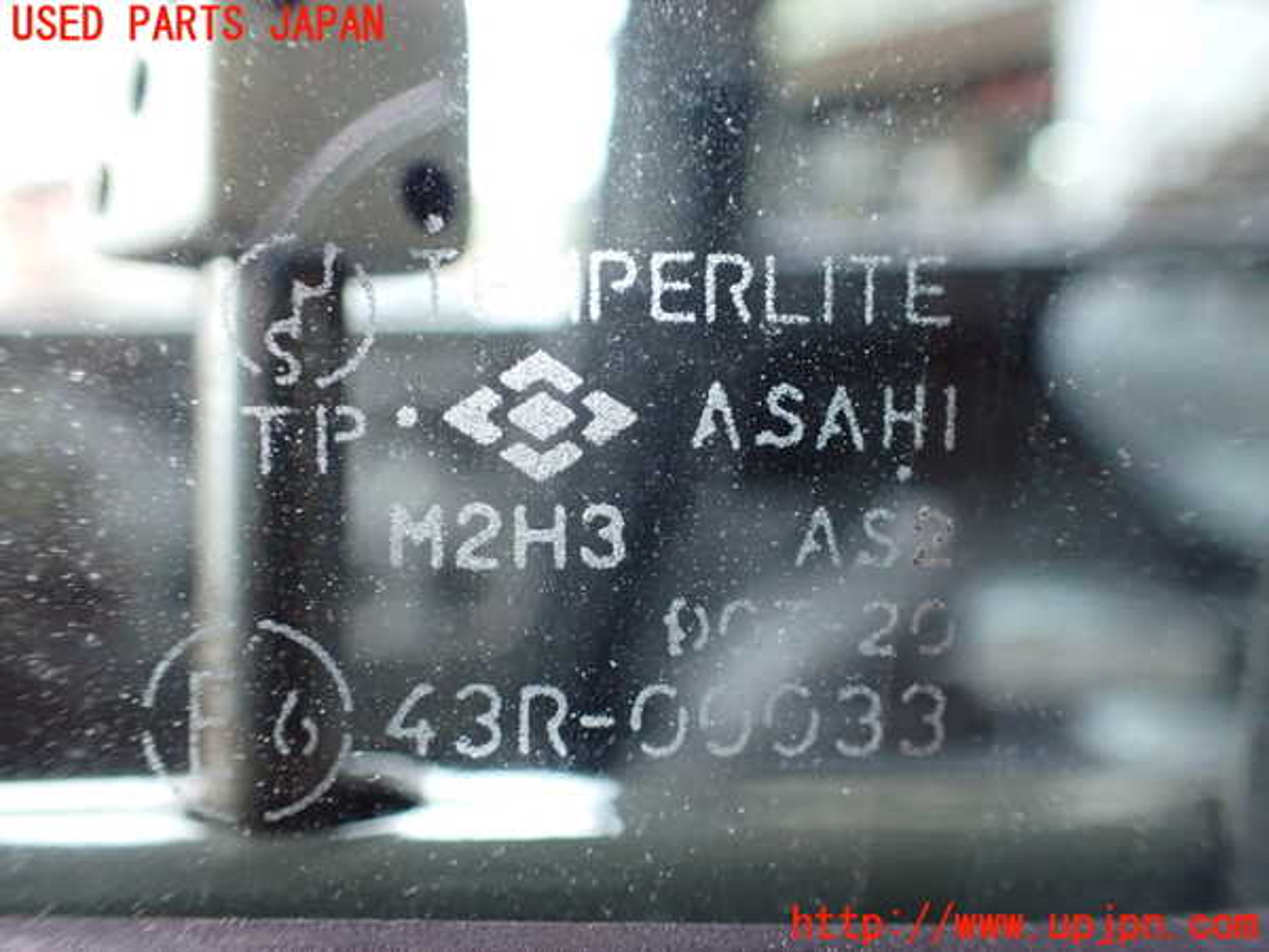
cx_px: 634
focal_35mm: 30
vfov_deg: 46.8
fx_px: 1100
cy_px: 476
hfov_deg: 60.0
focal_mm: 5.4
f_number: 2.3
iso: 800
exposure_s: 1/40
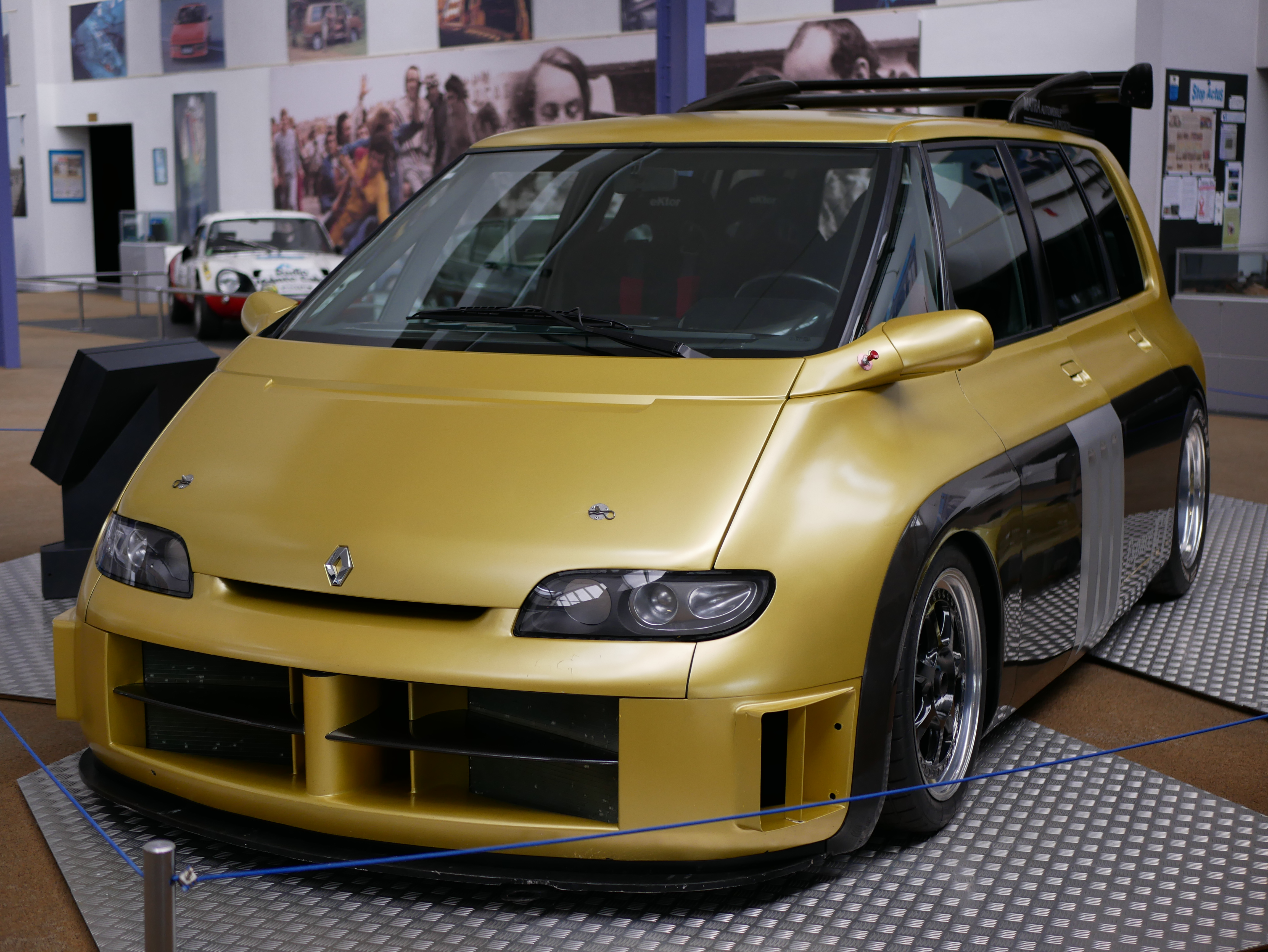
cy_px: 476
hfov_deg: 38.2
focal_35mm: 50
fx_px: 1832
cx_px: 634
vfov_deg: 29.1
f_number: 1.7
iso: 200
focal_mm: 25
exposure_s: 1/125
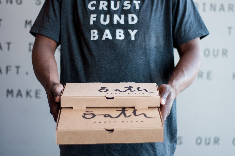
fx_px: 489
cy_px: 78
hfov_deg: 27.0
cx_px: 118
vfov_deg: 18.1
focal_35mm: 75
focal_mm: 50
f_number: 1.8
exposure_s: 1/400
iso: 400
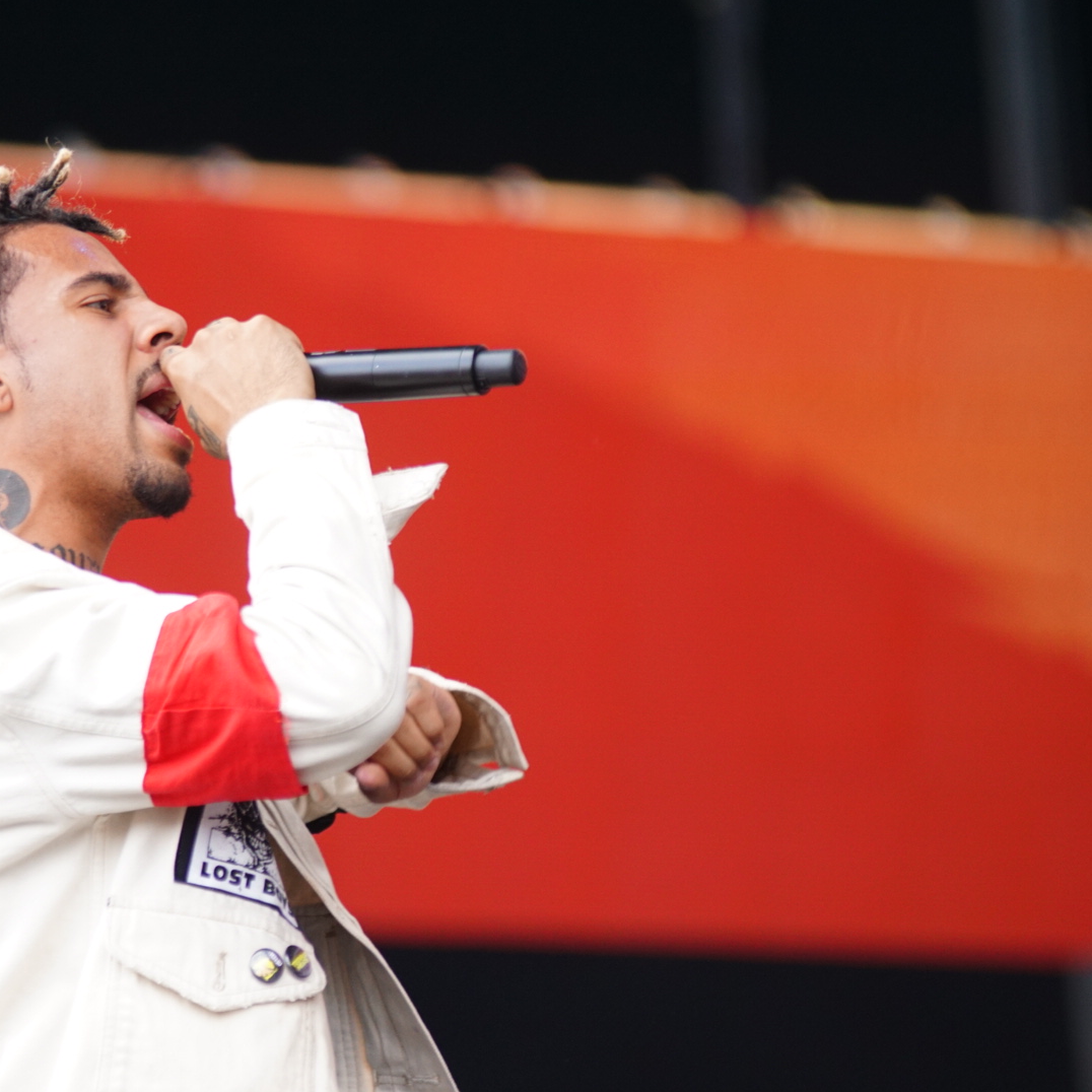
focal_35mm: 345
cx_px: 309
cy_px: 545
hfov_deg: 5.1
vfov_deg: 5.1
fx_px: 12313
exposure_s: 1/800
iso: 640
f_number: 2.8
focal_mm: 180
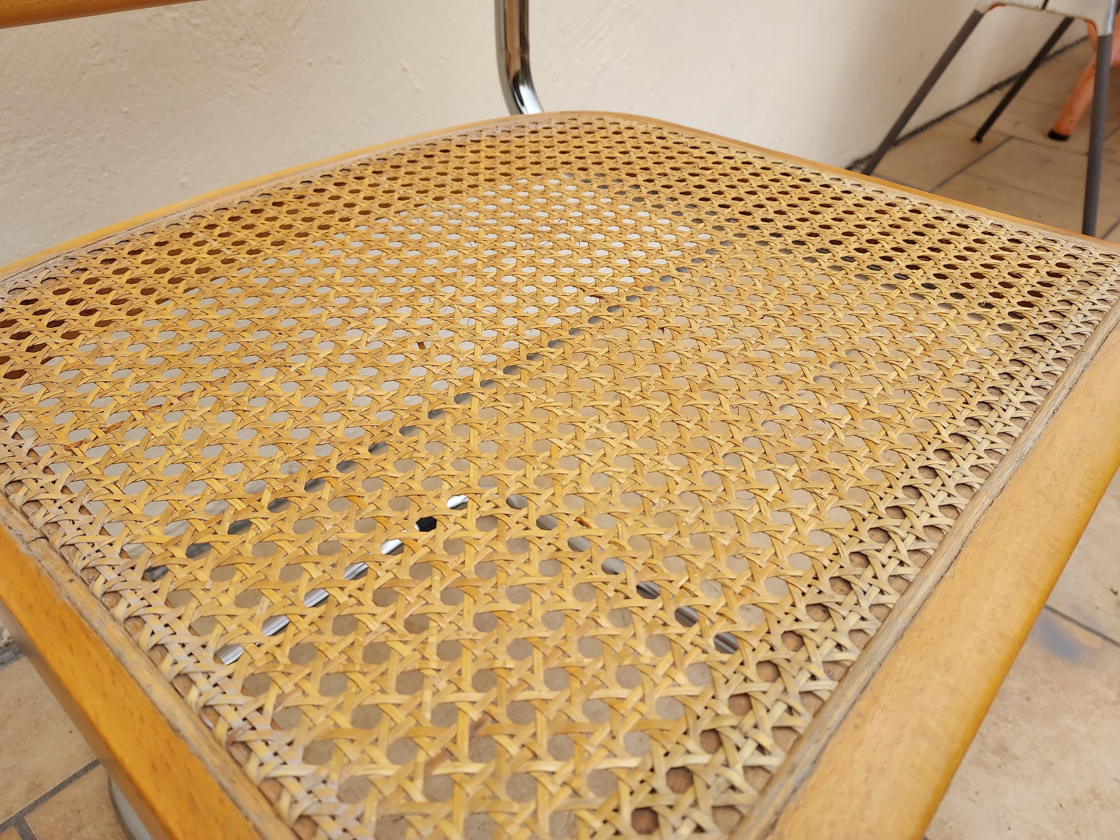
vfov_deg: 56.8
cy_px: 420
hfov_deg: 71.6
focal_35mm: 24
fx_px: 777
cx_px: 560
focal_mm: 4.6
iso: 40
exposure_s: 1/510
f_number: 1.8
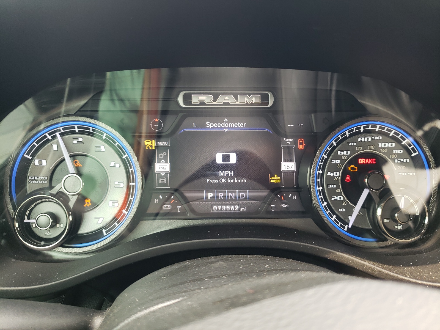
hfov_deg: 67.3
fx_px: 330
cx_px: 220
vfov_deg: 53.1
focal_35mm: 26
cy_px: 165
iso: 68
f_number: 1.5
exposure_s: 1/60.2
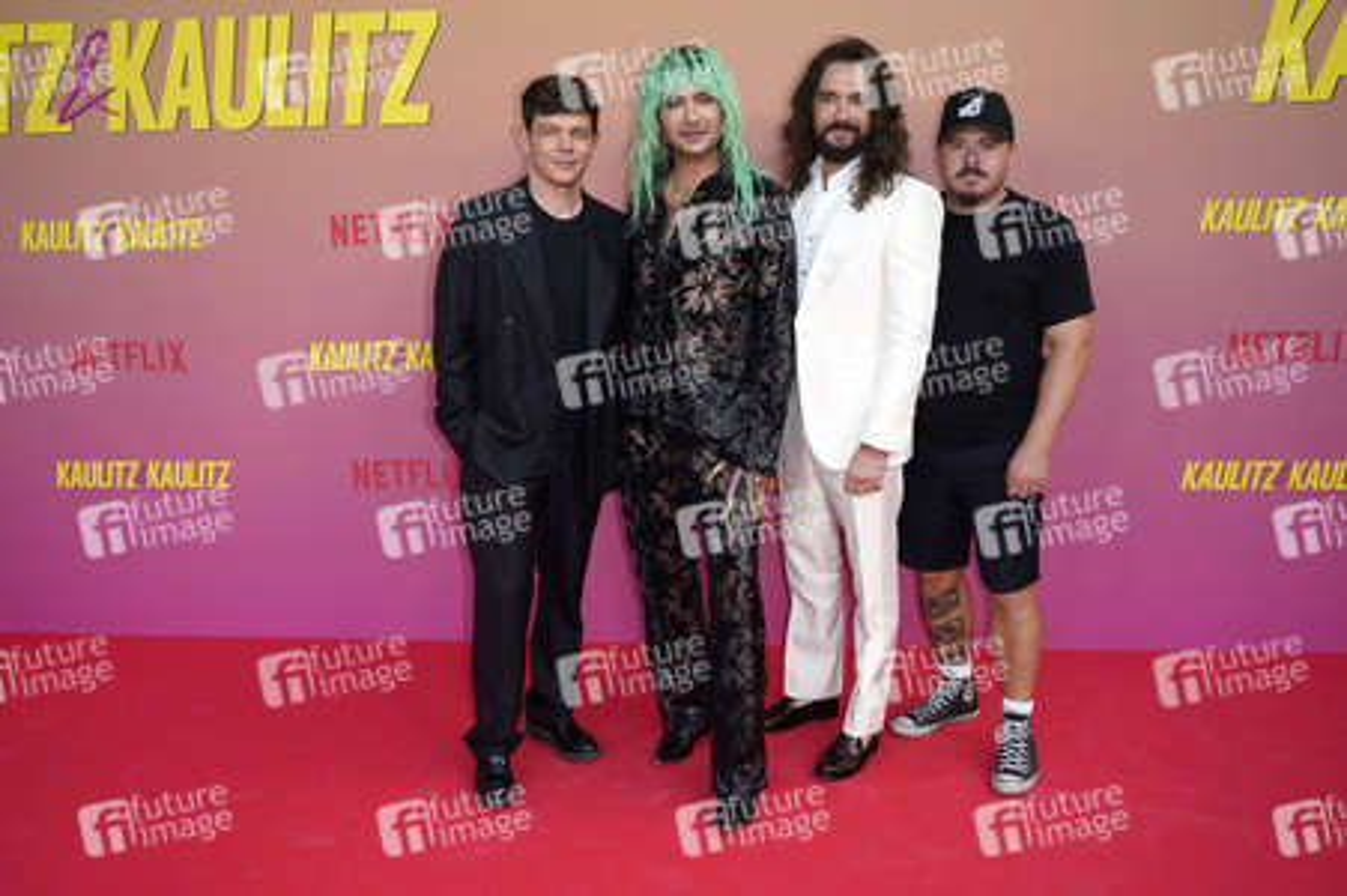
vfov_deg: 37.8
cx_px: 674
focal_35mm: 35
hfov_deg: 54.5
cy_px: 448
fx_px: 1309
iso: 320
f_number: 5.6
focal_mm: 35
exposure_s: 1/160
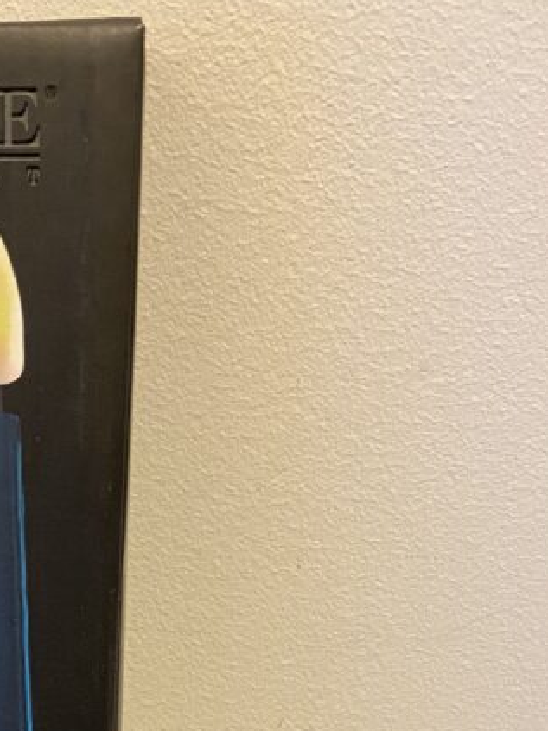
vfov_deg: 27.6
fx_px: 1330
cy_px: 840
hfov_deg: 22.3
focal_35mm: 63
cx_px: -9
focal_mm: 4.25
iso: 320
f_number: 1.8
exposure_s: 1/50
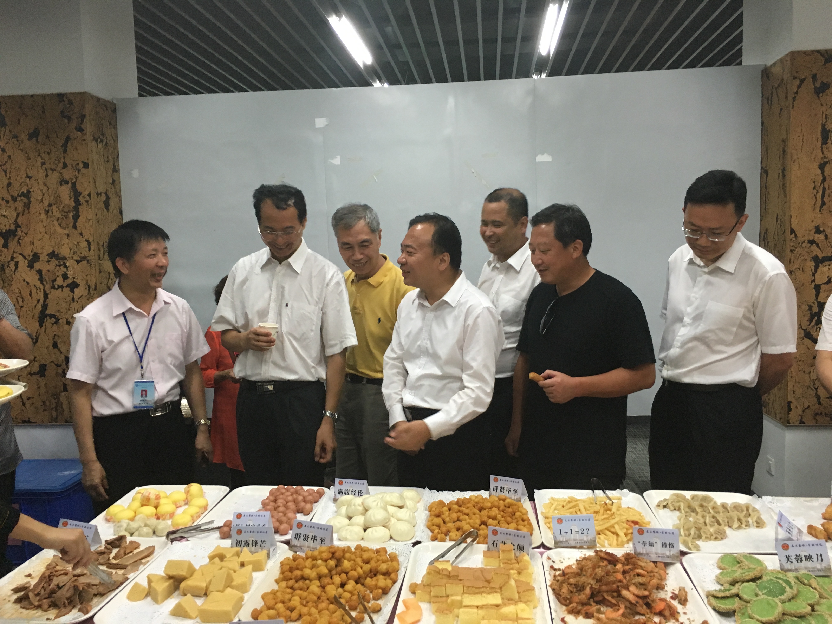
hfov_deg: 61.7
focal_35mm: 29
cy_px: 312
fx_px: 697
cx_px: 416
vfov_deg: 48.2
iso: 160
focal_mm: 4.15
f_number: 2.2
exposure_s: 1/33
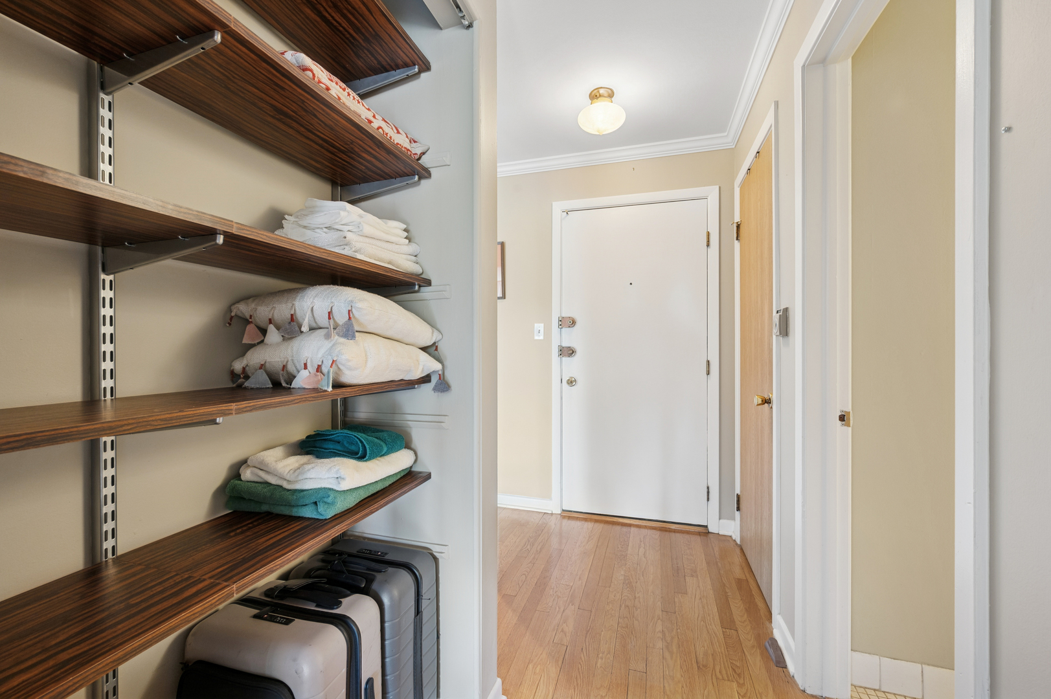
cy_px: 350
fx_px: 408
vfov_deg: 81.1
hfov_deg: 104.3
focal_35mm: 14
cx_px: 526
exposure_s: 1/6
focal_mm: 14
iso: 400
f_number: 9.5
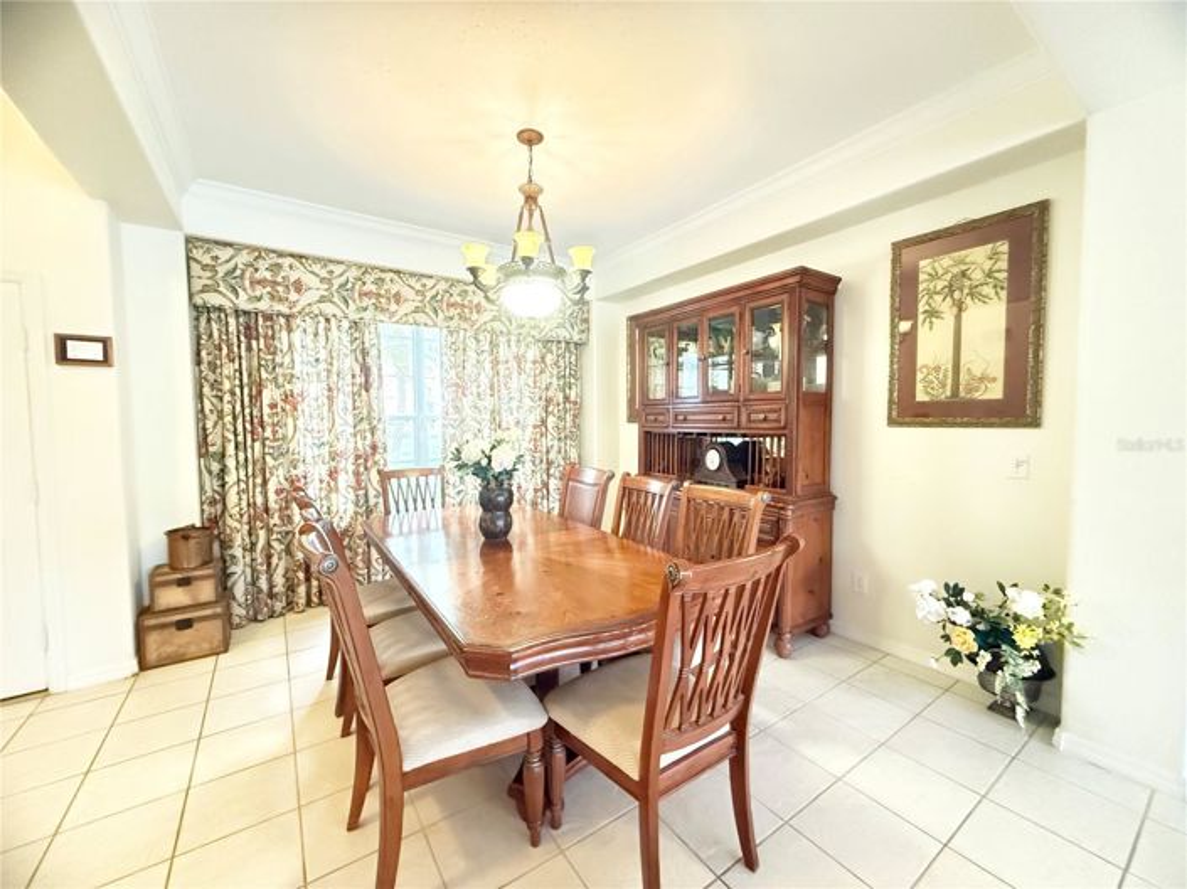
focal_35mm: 14
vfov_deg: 85.6
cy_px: 444
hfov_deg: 102.1
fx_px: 480
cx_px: 594
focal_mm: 2.22
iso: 1600
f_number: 2.2
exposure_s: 1/40
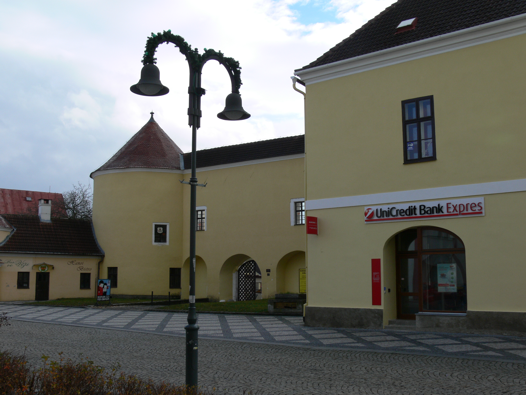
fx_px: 577
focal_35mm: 38
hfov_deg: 49.0
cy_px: 198
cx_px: 263
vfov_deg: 37.7
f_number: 5.6
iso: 80
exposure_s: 1/160
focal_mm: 8
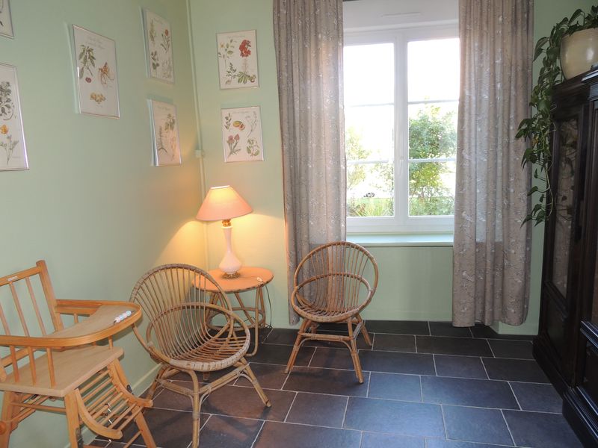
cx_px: 299
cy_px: 224
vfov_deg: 56.8
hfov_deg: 71.6
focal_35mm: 24
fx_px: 415
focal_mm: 4.3
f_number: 3
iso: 180
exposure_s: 1/40
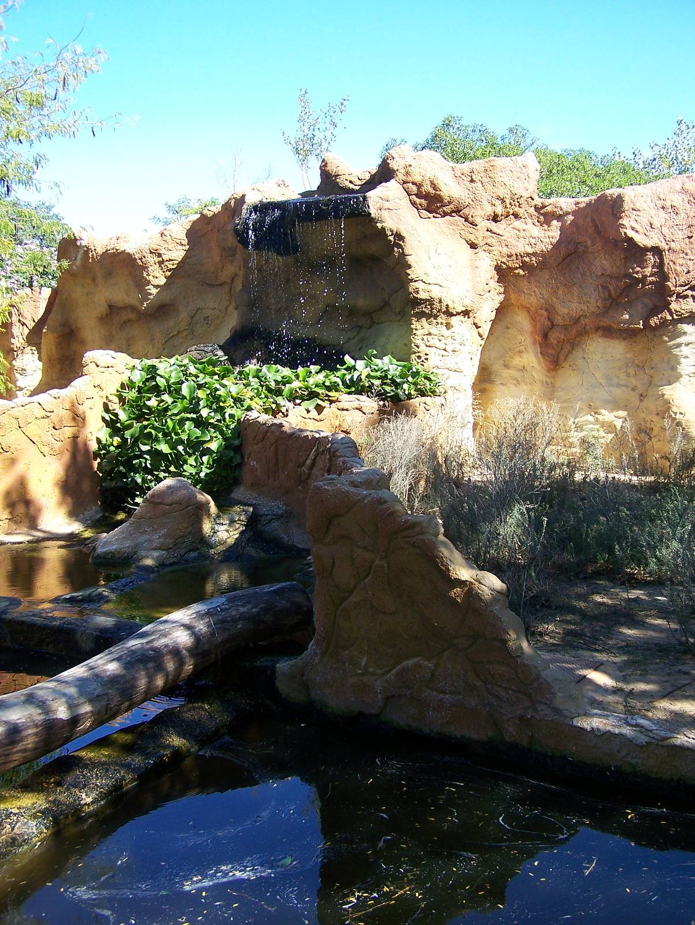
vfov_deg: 49.0
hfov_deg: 37.8
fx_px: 1016
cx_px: 348
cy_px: 462
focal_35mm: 38
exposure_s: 1/320
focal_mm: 6.3
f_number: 2.8
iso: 80
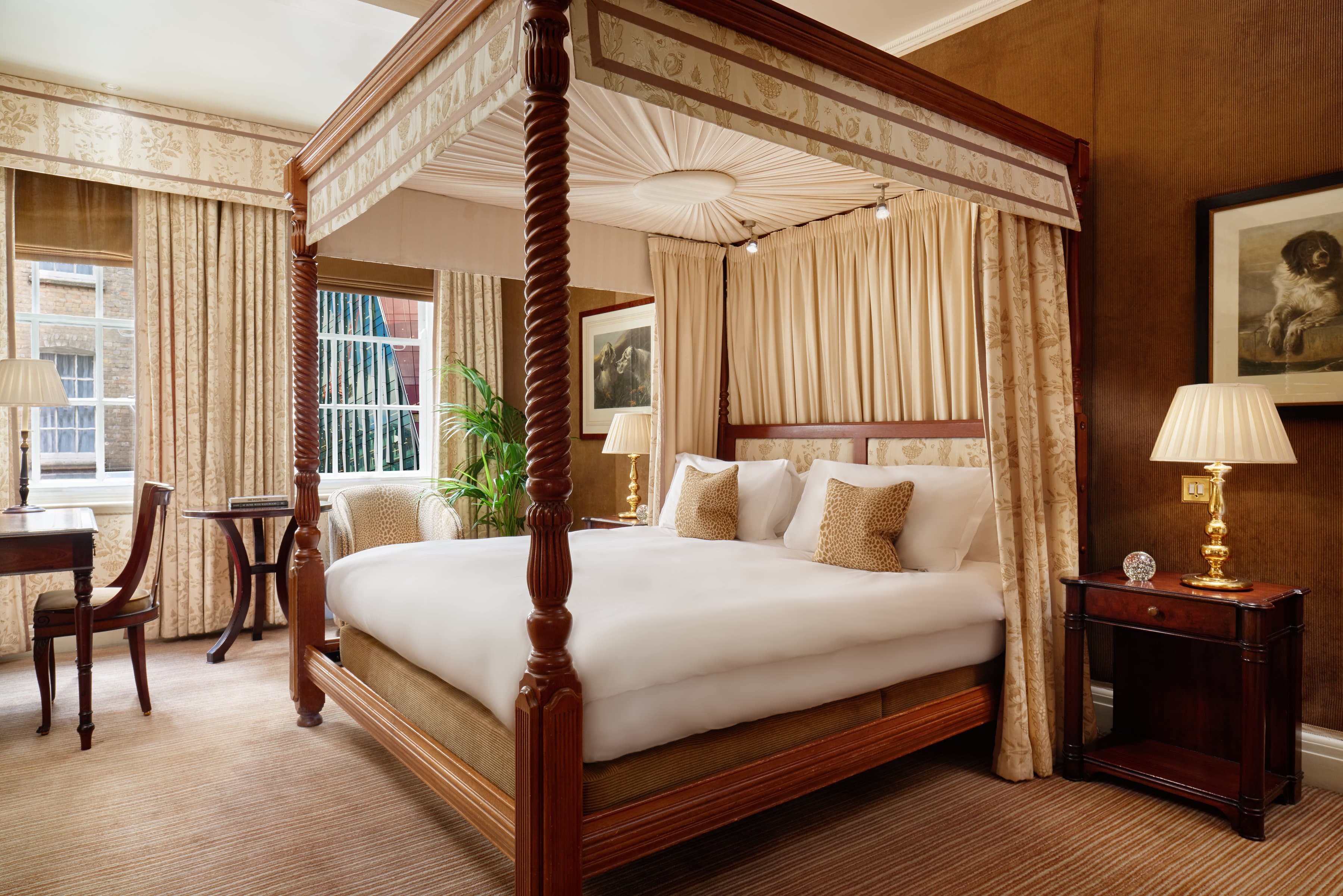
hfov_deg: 81.2
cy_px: 448
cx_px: 672
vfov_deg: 59.5
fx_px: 784
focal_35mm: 21
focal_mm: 21
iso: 160
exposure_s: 2
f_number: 16
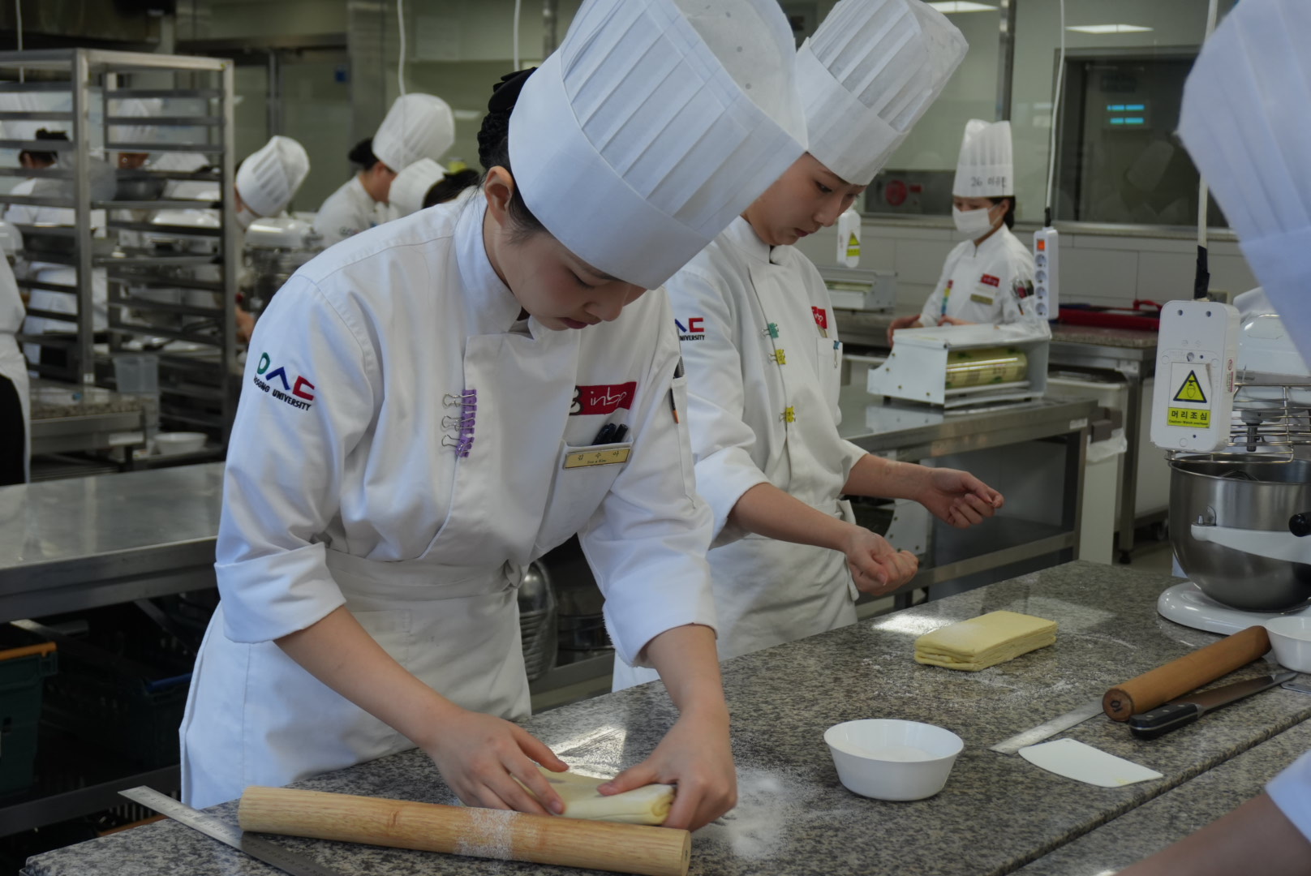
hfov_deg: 39.9
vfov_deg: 27.3
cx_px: 656
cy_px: 438
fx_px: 1804
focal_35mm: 50
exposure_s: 1/160
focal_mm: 33
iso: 500
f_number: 5
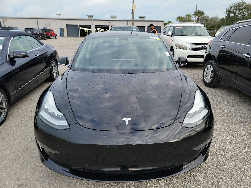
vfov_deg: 56.8
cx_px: 126
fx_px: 174
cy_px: 94
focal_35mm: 24
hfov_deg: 71.6
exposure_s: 1/122
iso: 50
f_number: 1.8
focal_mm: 6.7
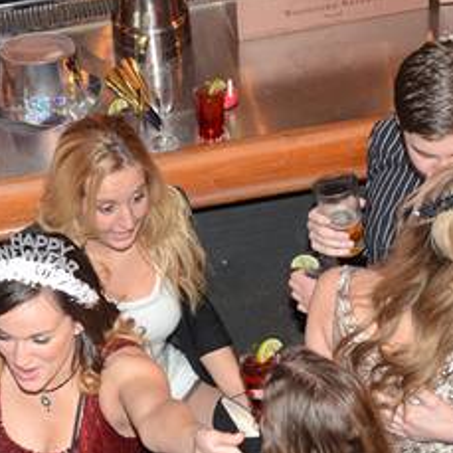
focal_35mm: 153
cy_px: 322
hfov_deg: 11.4
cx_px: 93
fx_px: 2265
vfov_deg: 11.4
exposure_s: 1/15
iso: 1600
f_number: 5
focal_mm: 50
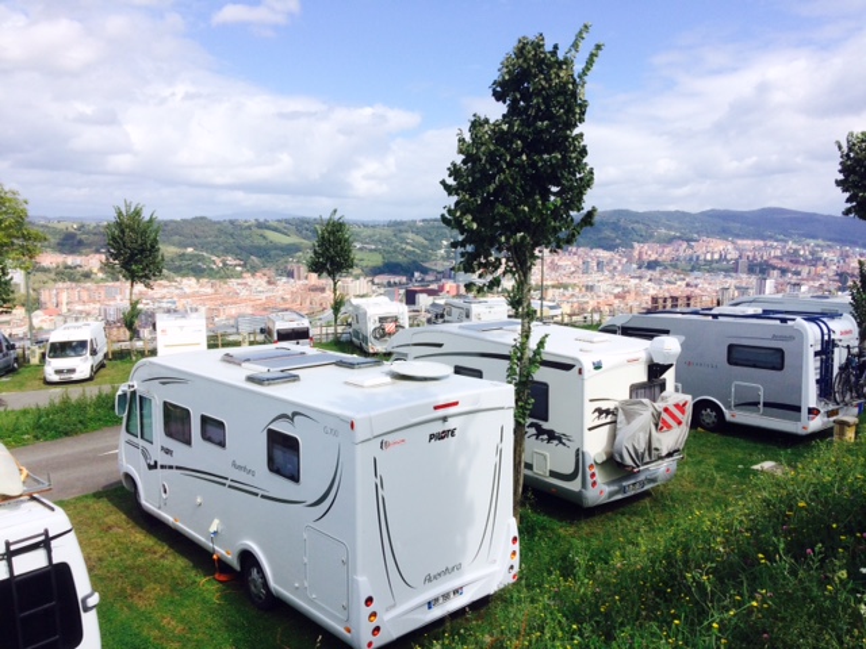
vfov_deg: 48.2
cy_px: 324
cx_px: 433
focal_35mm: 29
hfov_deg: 61.7
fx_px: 726
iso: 32
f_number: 2.2
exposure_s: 1/2564
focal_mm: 4.15
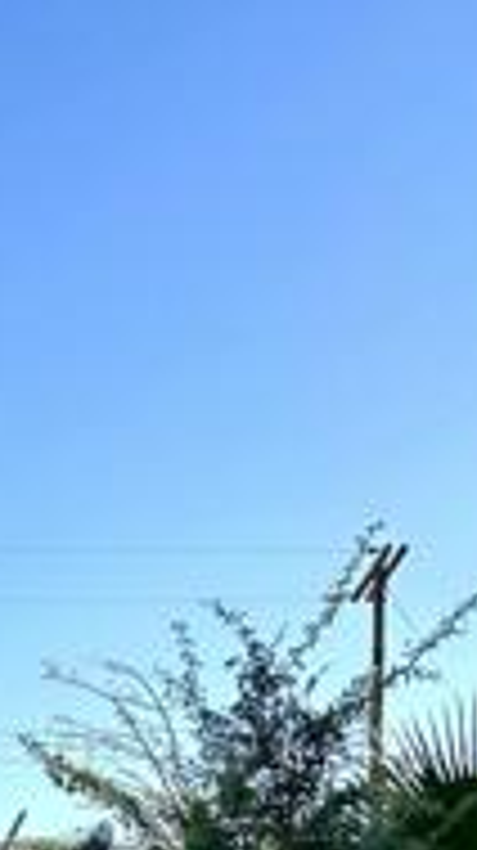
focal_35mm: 96
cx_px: -32
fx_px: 2163
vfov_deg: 20.8
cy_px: 1003
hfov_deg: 12.4
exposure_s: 1/2762
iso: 50
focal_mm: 5.7
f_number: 1.5
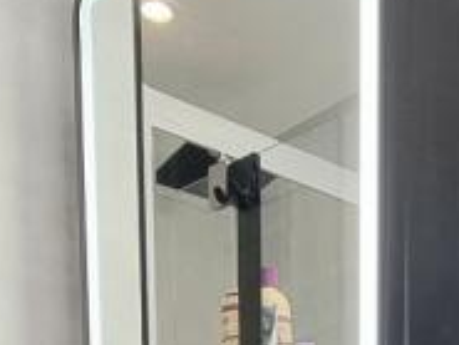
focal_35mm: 72
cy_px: 757
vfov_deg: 15.1
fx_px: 955
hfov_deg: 26.6
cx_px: 357
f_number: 2.2
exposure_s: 1/50
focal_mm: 2.2
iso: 64
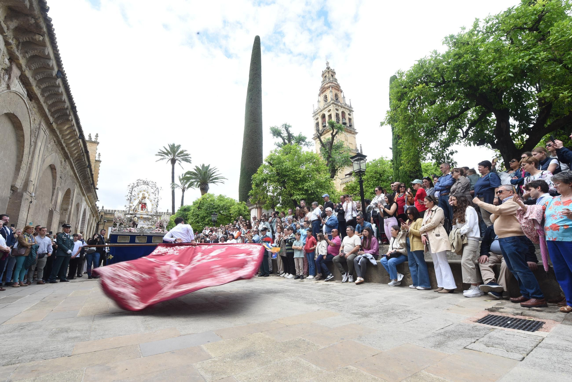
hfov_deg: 96.7
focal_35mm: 16
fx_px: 254
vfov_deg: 73.8
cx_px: 286
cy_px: 191
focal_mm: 16
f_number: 13
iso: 100
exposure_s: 1/40
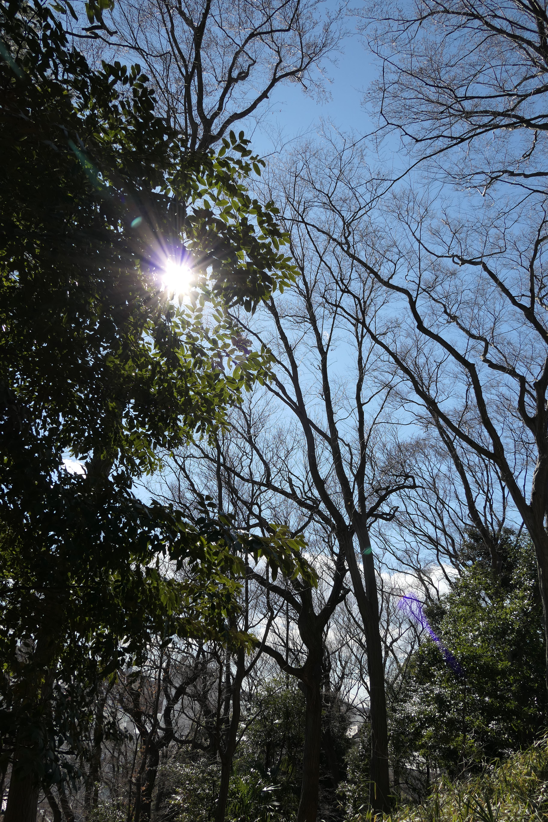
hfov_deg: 53.1
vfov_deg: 73.7
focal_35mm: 24
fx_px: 548
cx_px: 274
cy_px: 411
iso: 125
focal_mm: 8.8
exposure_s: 1/1000
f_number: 4
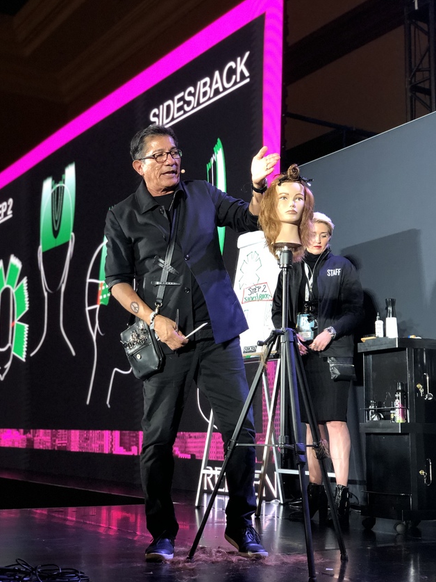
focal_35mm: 53
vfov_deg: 36.2
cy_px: 294
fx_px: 890
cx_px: 218
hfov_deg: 27.5
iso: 64
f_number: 2.4
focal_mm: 6
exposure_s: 1/30
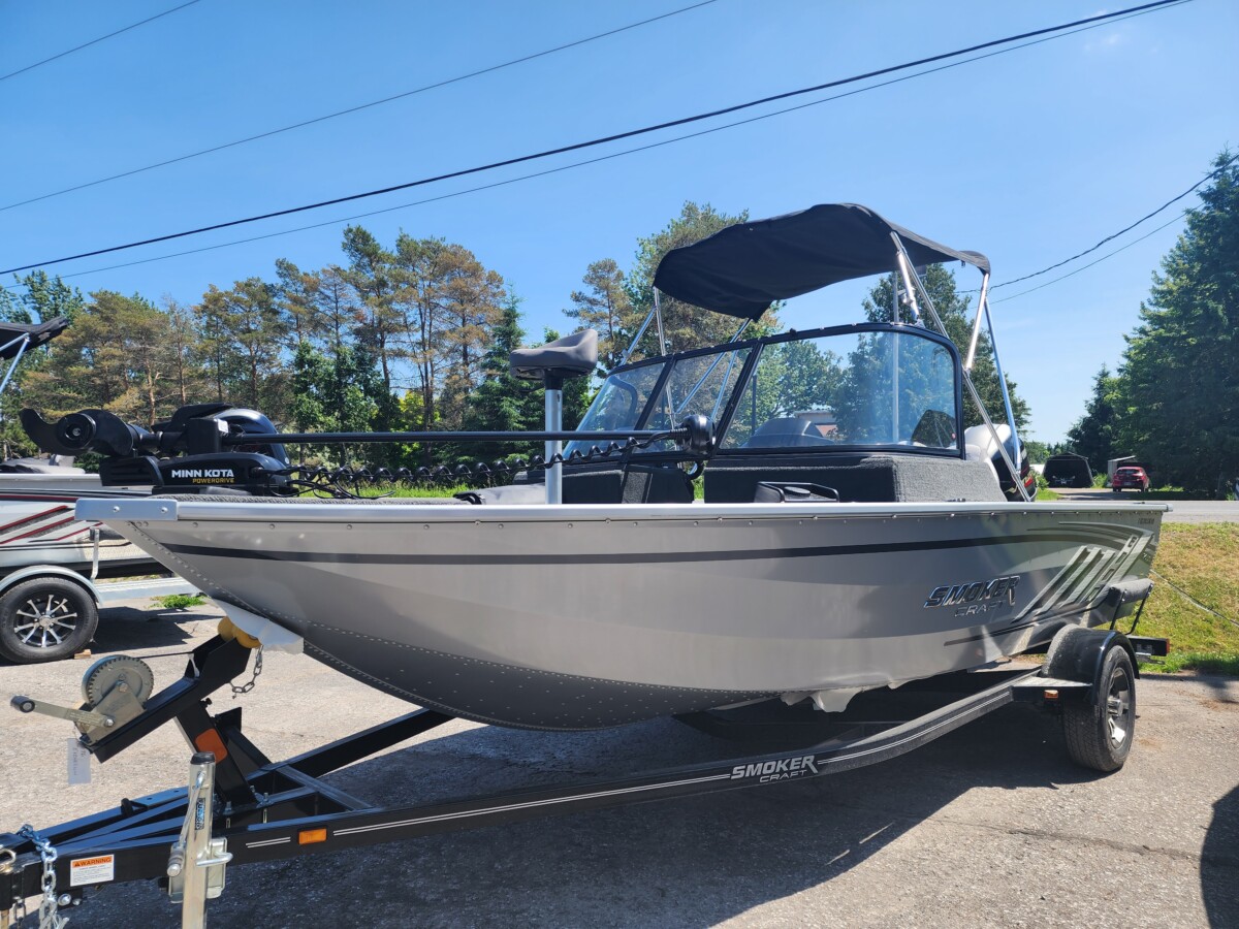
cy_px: 464
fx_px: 823
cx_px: 620
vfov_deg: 58.9
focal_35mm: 23
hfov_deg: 73.9
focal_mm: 6.4
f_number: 1.8
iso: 12
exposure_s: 1/650
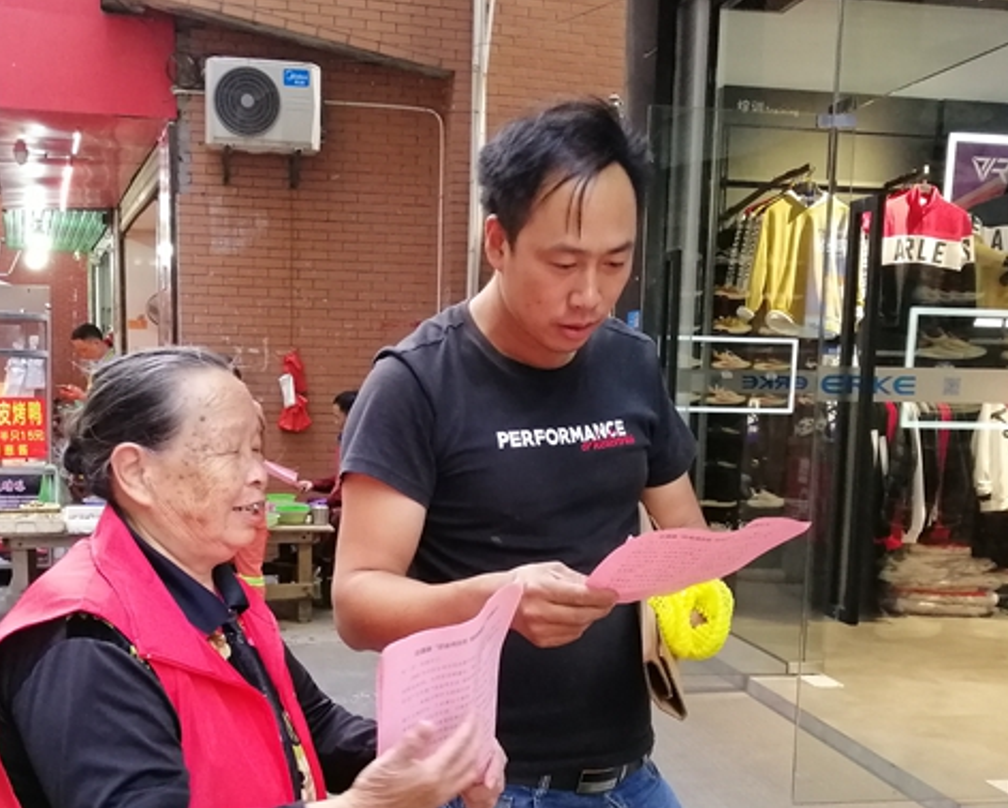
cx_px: 434
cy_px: 554
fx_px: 1283
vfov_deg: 34.5
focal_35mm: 43
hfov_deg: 42.8
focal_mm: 3.81
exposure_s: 1/100
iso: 500
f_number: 2.2
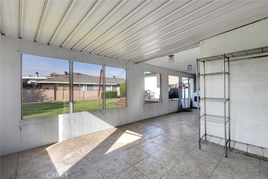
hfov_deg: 100.4
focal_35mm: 15
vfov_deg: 77.3
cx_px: 134
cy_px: 90
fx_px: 112
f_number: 9
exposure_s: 1/320
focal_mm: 10
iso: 400
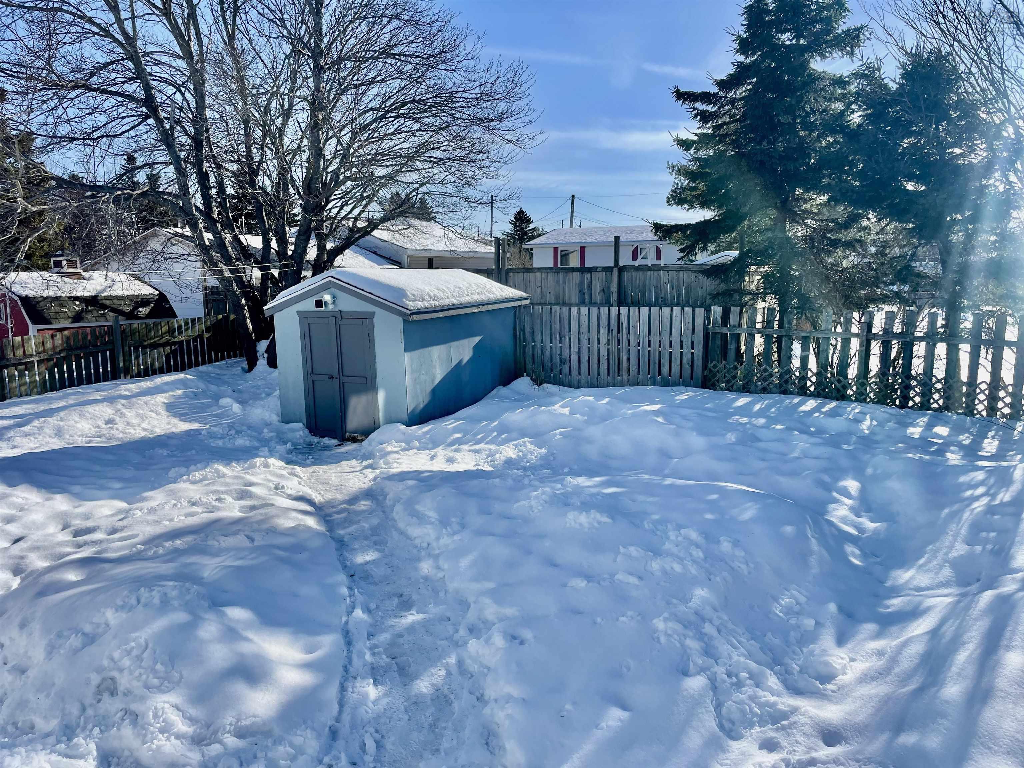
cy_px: 384
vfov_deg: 53.1
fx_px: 769
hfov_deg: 67.3
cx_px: 512
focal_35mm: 26
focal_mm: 4.2
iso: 32
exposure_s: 1/4651
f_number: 1.6
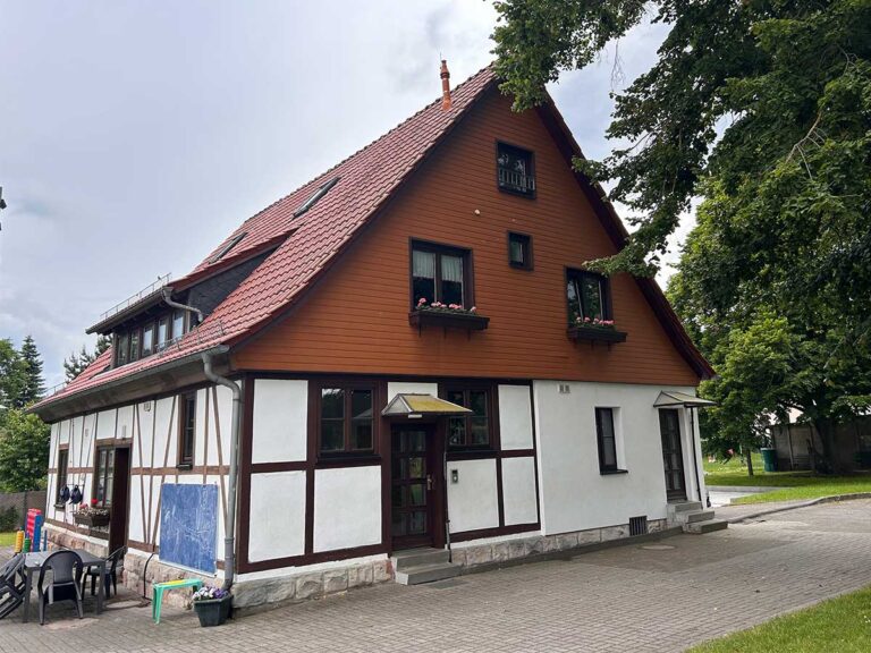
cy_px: 326
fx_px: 654
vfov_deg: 53.1
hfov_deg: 67.3
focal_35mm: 26
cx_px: 436
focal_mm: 5.7
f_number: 1.5
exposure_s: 1/1431
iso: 50
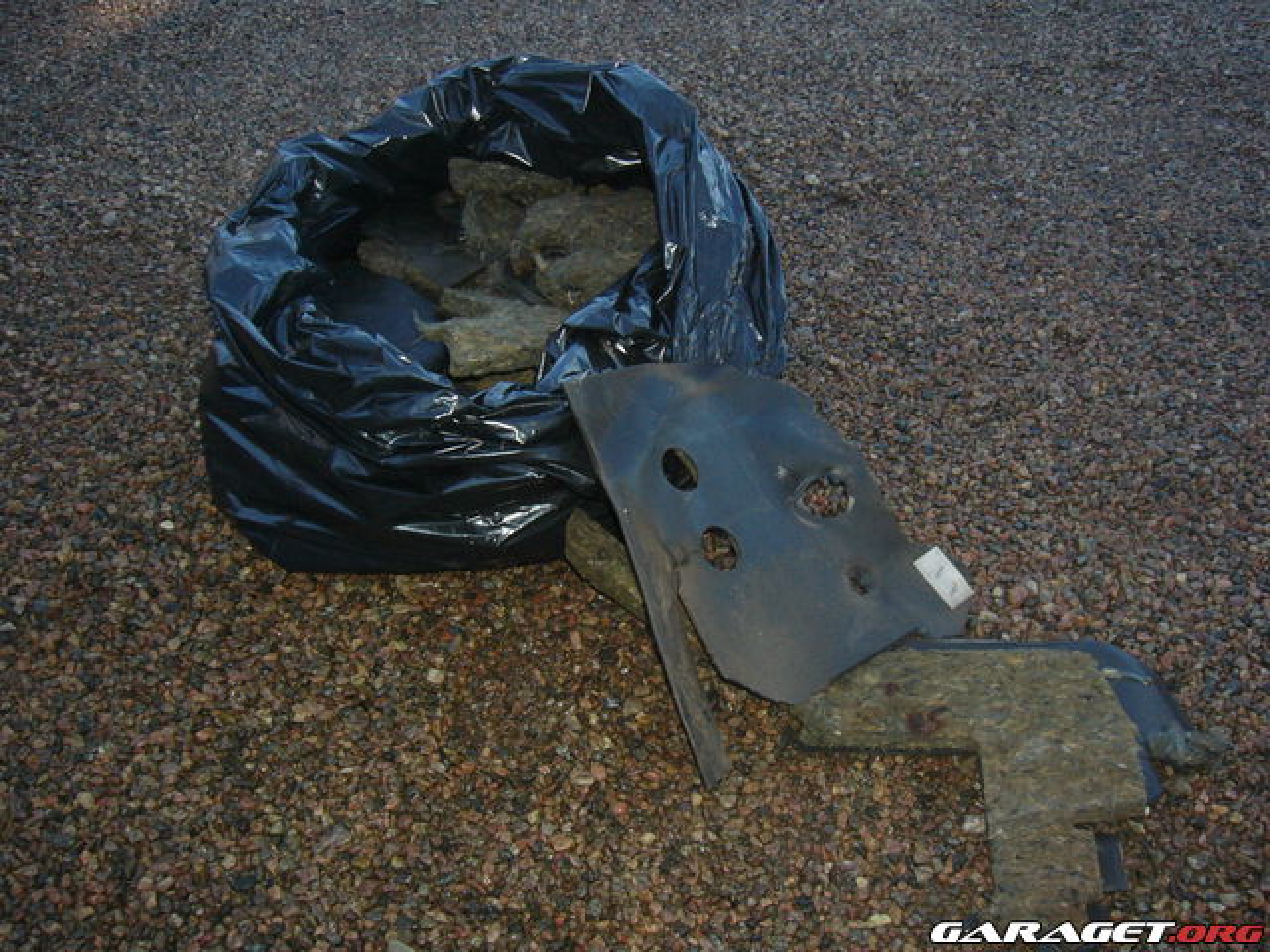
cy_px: 476
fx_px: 1284
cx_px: 635
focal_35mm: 35
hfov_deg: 52.6
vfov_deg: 40.7
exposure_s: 1/60
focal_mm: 5.8
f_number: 2.8
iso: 200
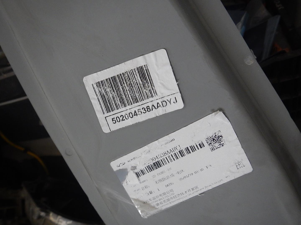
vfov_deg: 49.7
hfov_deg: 63.4
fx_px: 243
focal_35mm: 28
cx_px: 150
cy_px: 112
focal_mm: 5
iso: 400
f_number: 3.9
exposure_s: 1/80
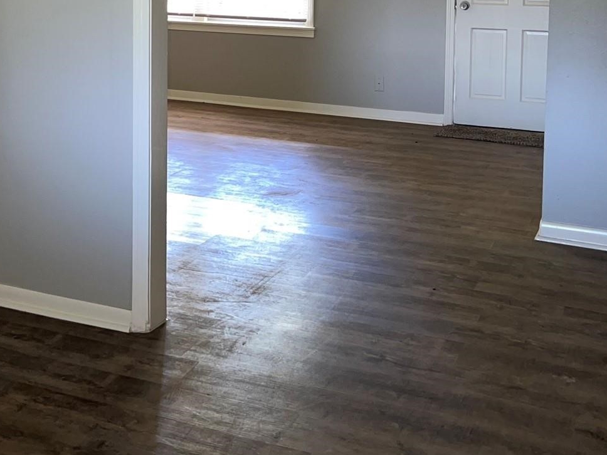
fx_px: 964
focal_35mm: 55
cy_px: 19
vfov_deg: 25.5
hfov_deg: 34.6
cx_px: 203
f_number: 1.5
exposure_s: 1/17
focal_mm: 5.7
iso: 80
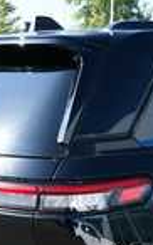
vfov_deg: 24.0
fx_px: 562
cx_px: 123
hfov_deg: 15.4
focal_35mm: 84
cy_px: 222
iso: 200
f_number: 6.3
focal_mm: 20
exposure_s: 1/250
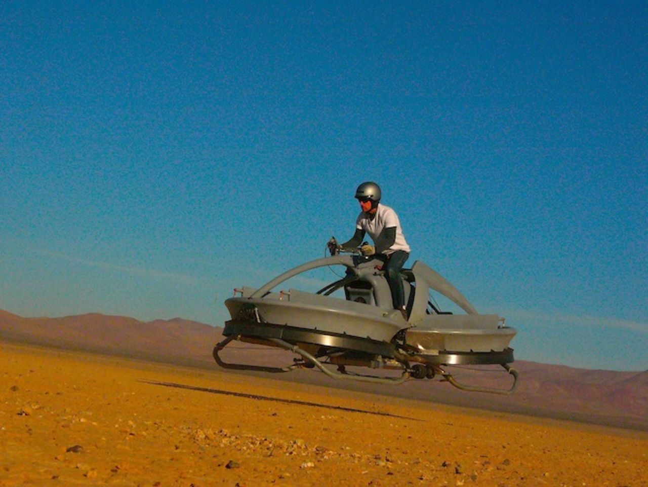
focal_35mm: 90
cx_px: 324
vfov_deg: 16.4
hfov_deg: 21.8
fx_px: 1685
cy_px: 244
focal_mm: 22.5
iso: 400
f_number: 11
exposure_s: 1/1600
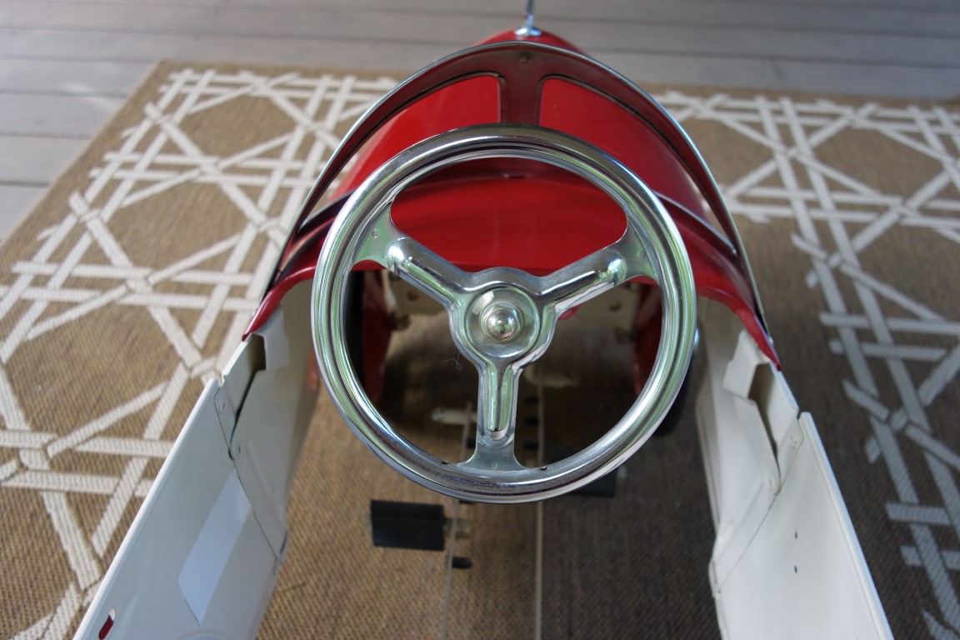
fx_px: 747
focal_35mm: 28
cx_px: 480
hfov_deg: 65.5
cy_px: 320
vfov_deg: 46.4
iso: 125
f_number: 2.2
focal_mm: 10.4
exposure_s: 1/100
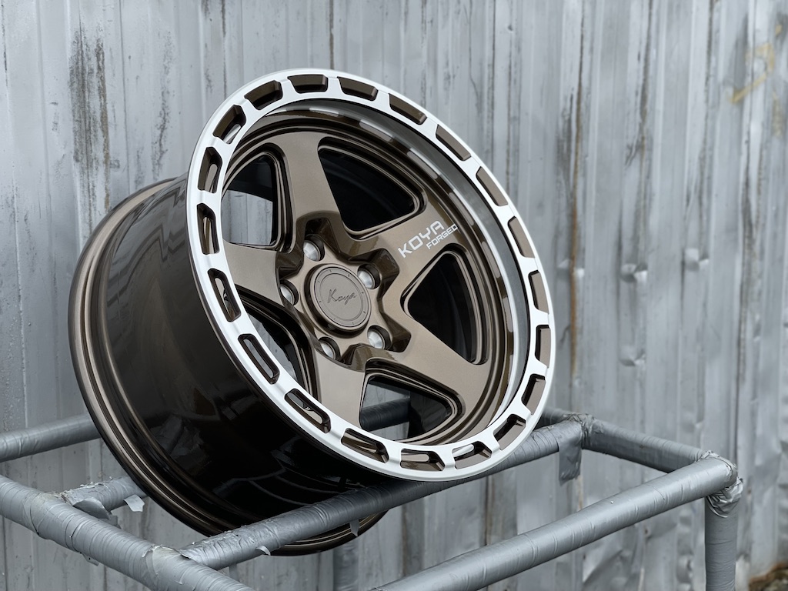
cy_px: 296
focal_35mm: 64
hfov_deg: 30.3
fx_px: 1457
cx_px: 394
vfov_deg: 22.9
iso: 32
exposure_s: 1/488
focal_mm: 7.5
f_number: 2.2
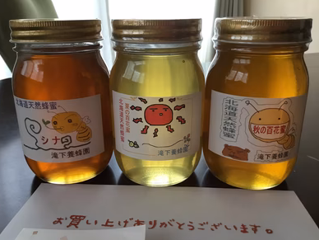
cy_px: 123
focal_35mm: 32
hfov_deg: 56.8
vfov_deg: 44.2
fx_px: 295
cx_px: 155
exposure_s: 1/30
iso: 32
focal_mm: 3.3
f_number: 2.4
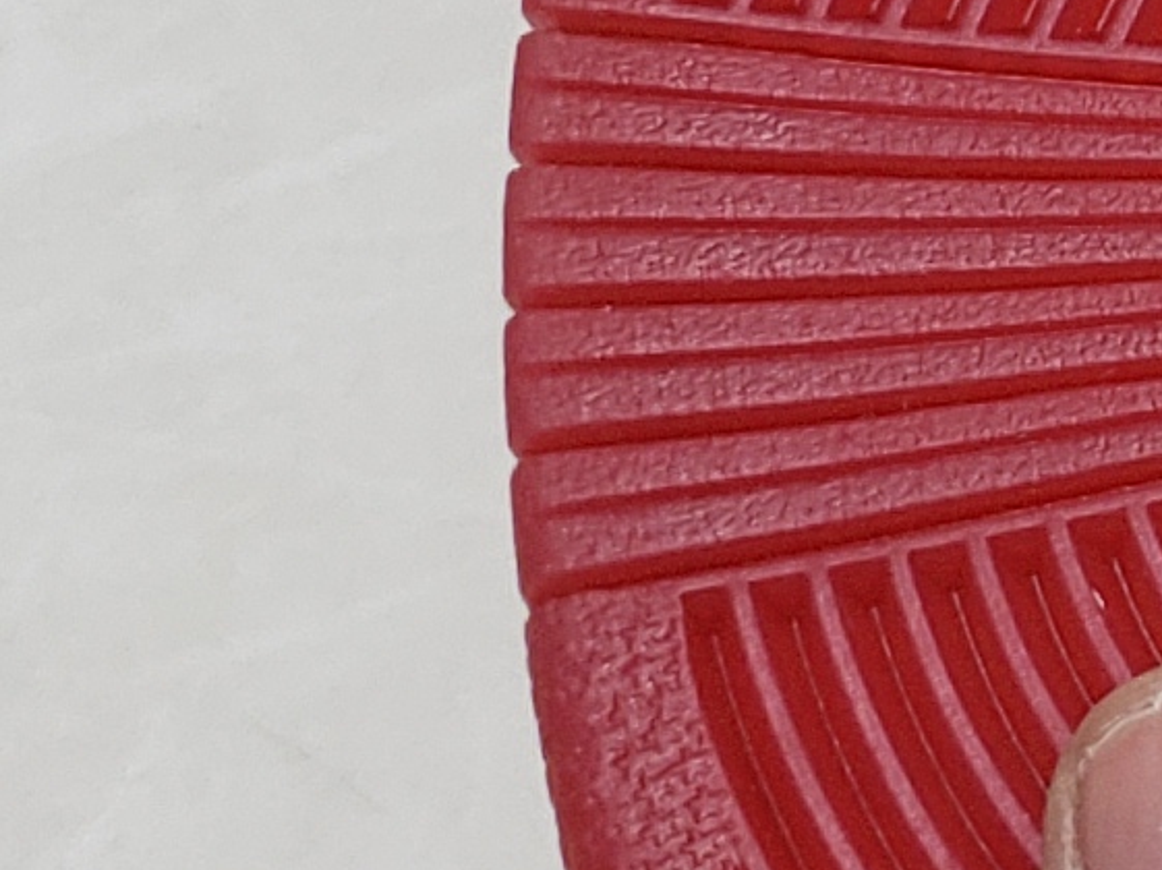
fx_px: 6273
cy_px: -222
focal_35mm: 187
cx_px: 2635
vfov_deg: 7.8
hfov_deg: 9.6
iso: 50
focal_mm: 4.3
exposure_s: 1/519
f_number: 1.5
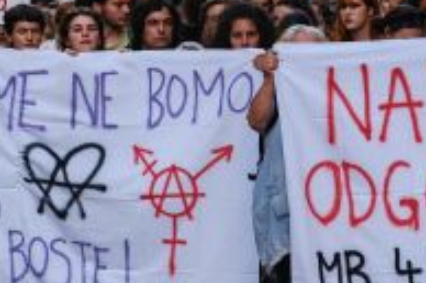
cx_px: 296
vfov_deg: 2.5
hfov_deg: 3.8
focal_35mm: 547
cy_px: 63
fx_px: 6467
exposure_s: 1/125
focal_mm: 115.9
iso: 1000
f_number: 4.2
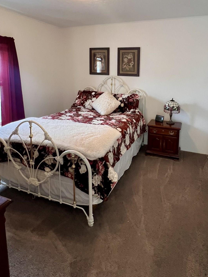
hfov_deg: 62.9
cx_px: 126
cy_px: 96
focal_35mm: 21
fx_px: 168
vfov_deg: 76.8
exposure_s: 1/60
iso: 320
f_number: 1.8
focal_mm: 1.57
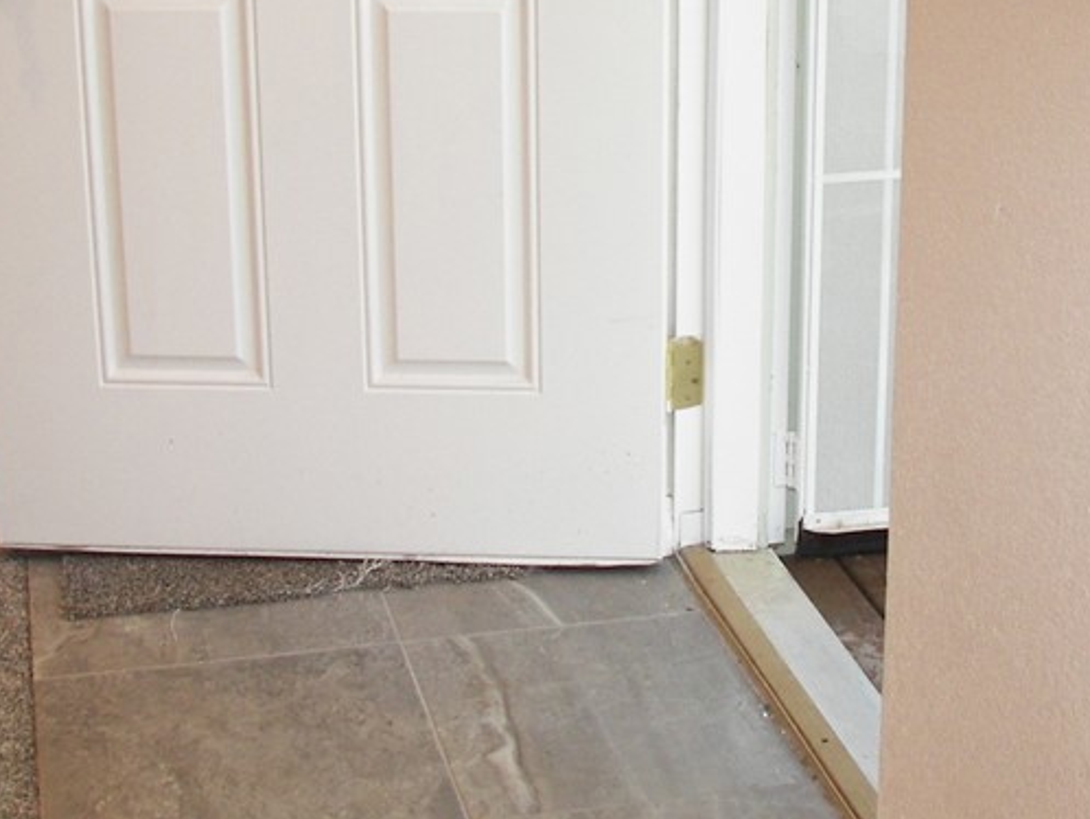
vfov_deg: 19.9
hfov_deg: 26.3
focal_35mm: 74
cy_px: 366
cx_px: 613
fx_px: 2331
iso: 100
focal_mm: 6
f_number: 2.8
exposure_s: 1/30
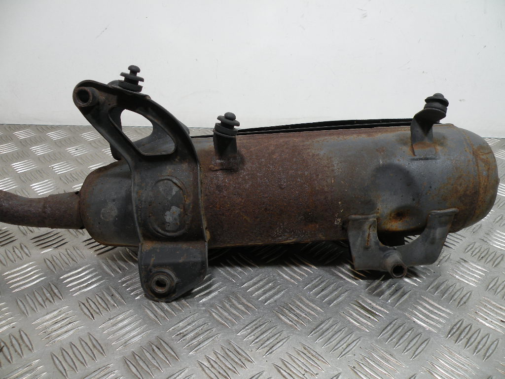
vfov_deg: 51.4
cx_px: 252
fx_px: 394
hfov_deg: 65.3
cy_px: 190
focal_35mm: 27
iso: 64
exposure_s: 1/58.6
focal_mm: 4.7
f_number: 3.2
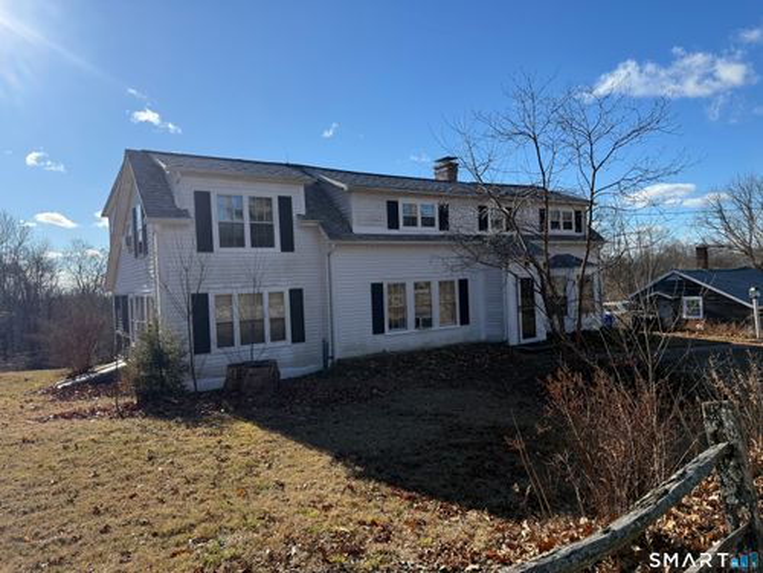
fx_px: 529
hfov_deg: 71.6
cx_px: 382
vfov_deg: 56.8
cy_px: 286
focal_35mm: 24
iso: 100
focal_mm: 6.76
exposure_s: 1/5714
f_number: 1.78
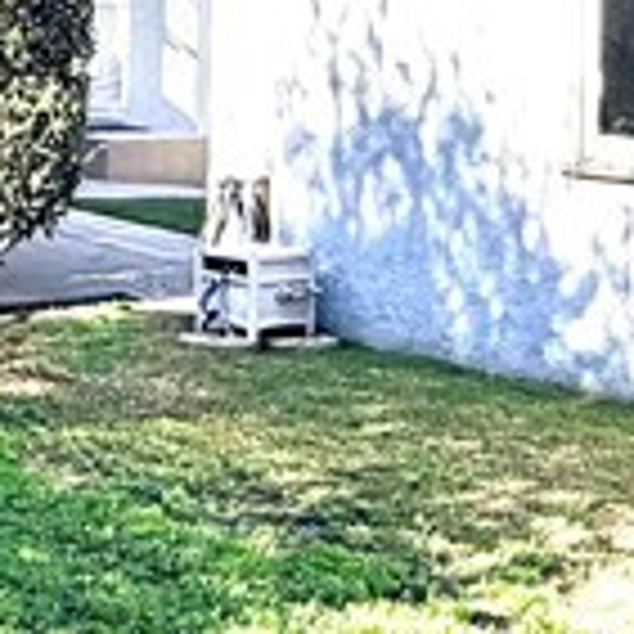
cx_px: 58
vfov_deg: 18.4
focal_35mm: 90
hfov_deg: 18.9
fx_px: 1865
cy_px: -103
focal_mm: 2.22
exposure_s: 1/770
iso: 25
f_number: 2.2
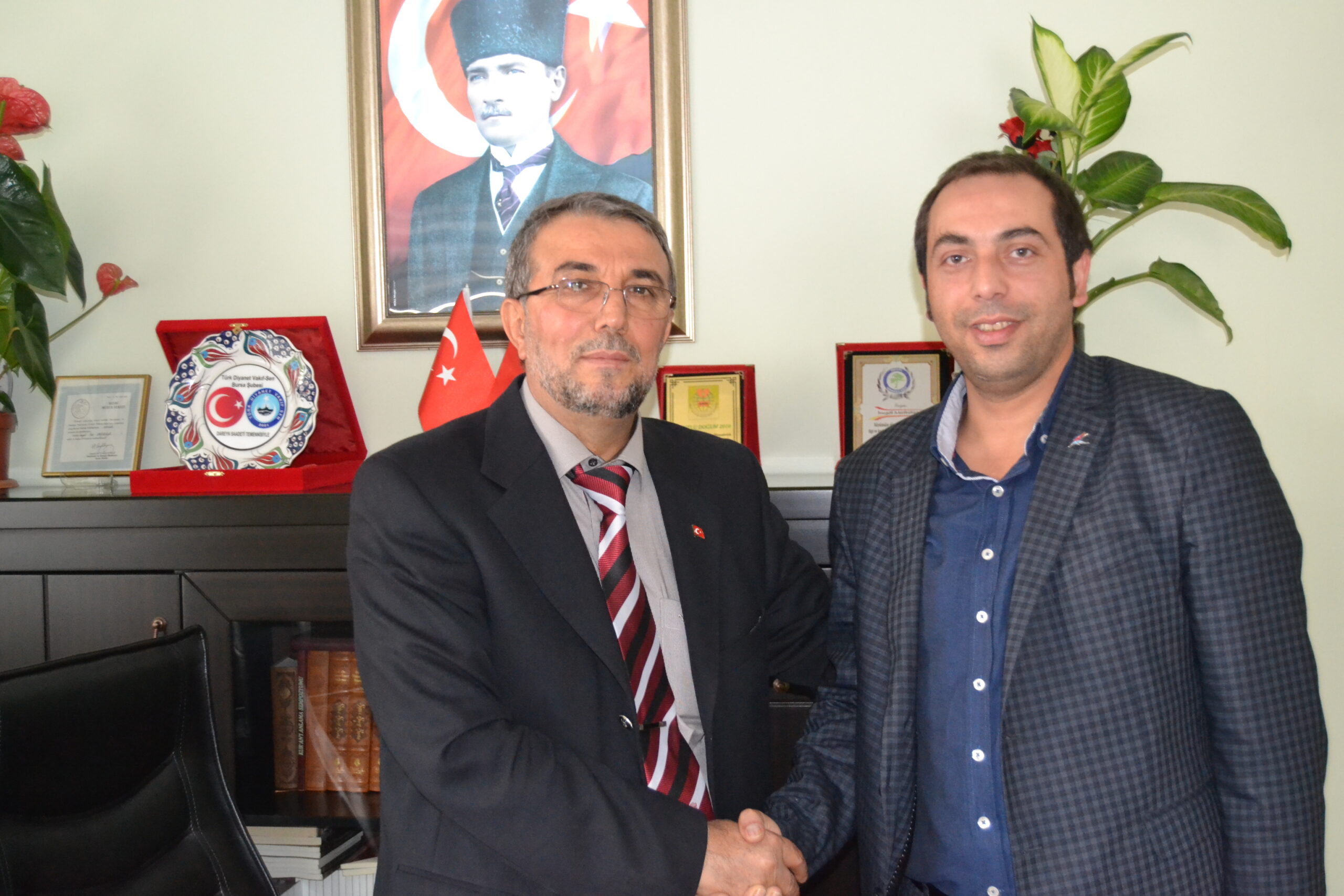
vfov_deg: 28.9
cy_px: 448
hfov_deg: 42.3
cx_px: 672
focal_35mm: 46
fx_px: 1736
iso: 3200
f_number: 4.2
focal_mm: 31
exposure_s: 1/60
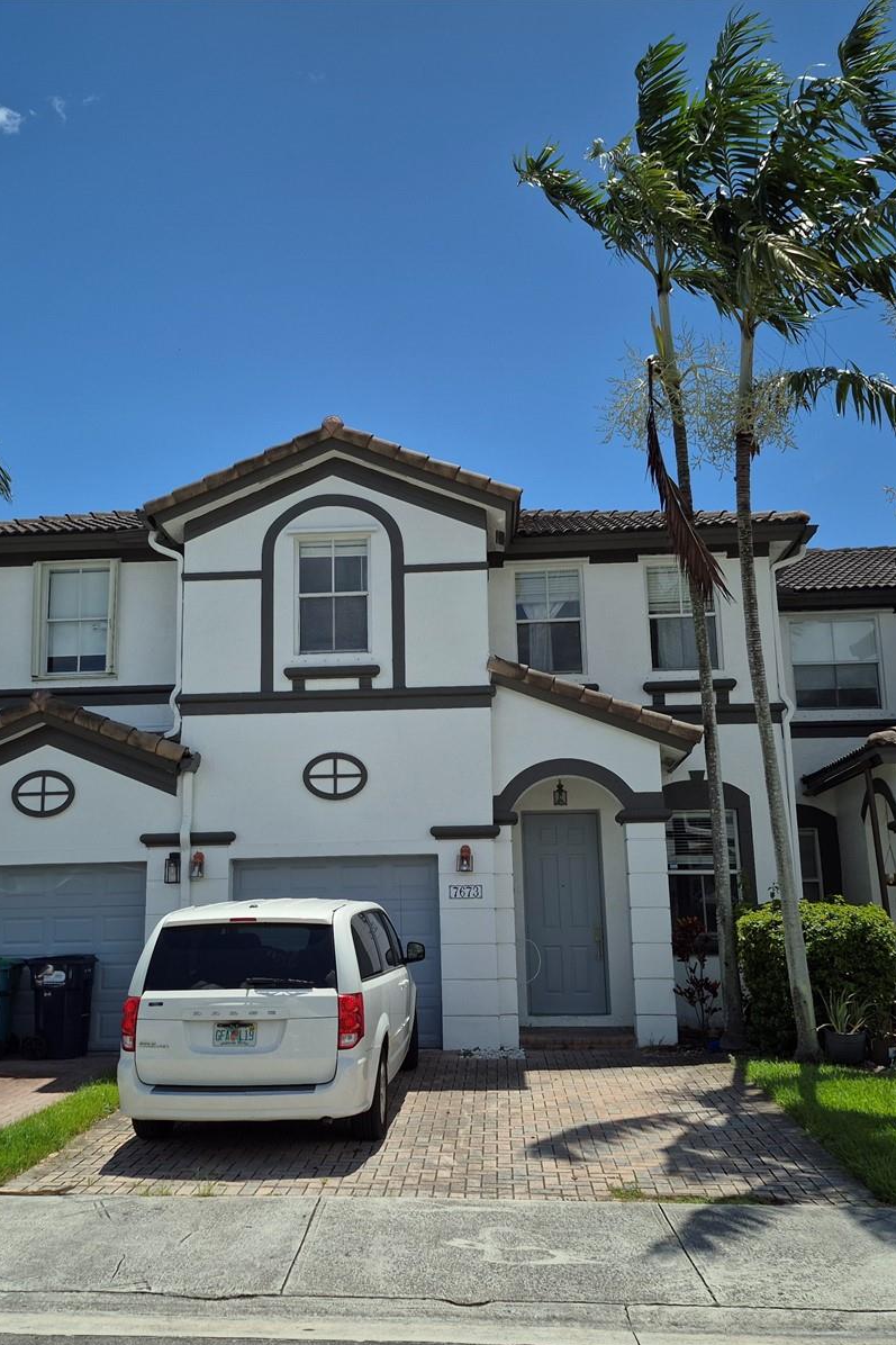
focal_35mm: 32
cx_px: 371
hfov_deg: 41.0
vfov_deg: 58.7
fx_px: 1195
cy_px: 672
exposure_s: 1/1968
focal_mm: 5.4
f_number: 1.8
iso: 25
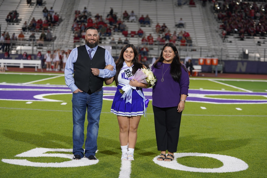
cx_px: 134
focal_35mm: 108
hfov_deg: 18.9
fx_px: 801
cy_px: 89
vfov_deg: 12.7
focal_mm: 108
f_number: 4
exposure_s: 1/160
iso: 800
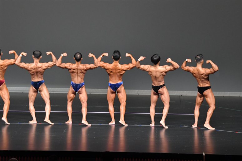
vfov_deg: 7.3
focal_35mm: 187
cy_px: 80
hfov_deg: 11.0
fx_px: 1256
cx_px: 121
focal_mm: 125
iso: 5000
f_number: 5.6
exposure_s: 1/400
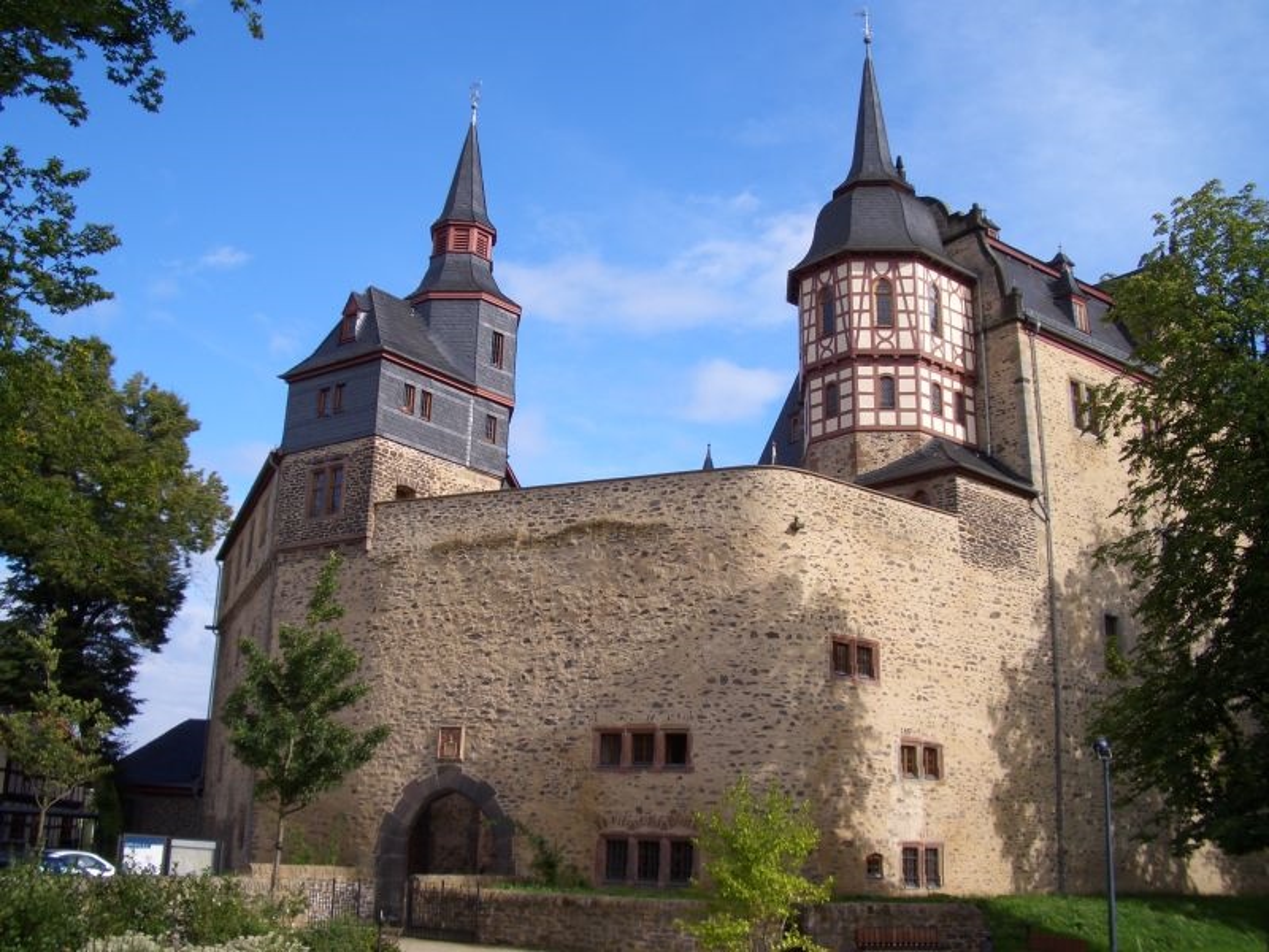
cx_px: 634
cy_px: 476
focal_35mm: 35
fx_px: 1283
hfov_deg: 52.6
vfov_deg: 40.7
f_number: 4.3
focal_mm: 5.8
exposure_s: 1/320
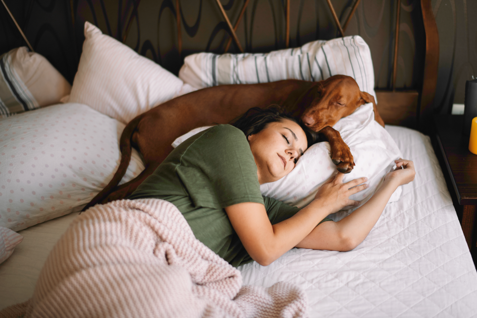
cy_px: 159
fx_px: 768
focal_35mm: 58
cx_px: 238
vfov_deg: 23.4
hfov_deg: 34.5
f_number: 1.4
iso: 250
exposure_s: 1/640
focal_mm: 58
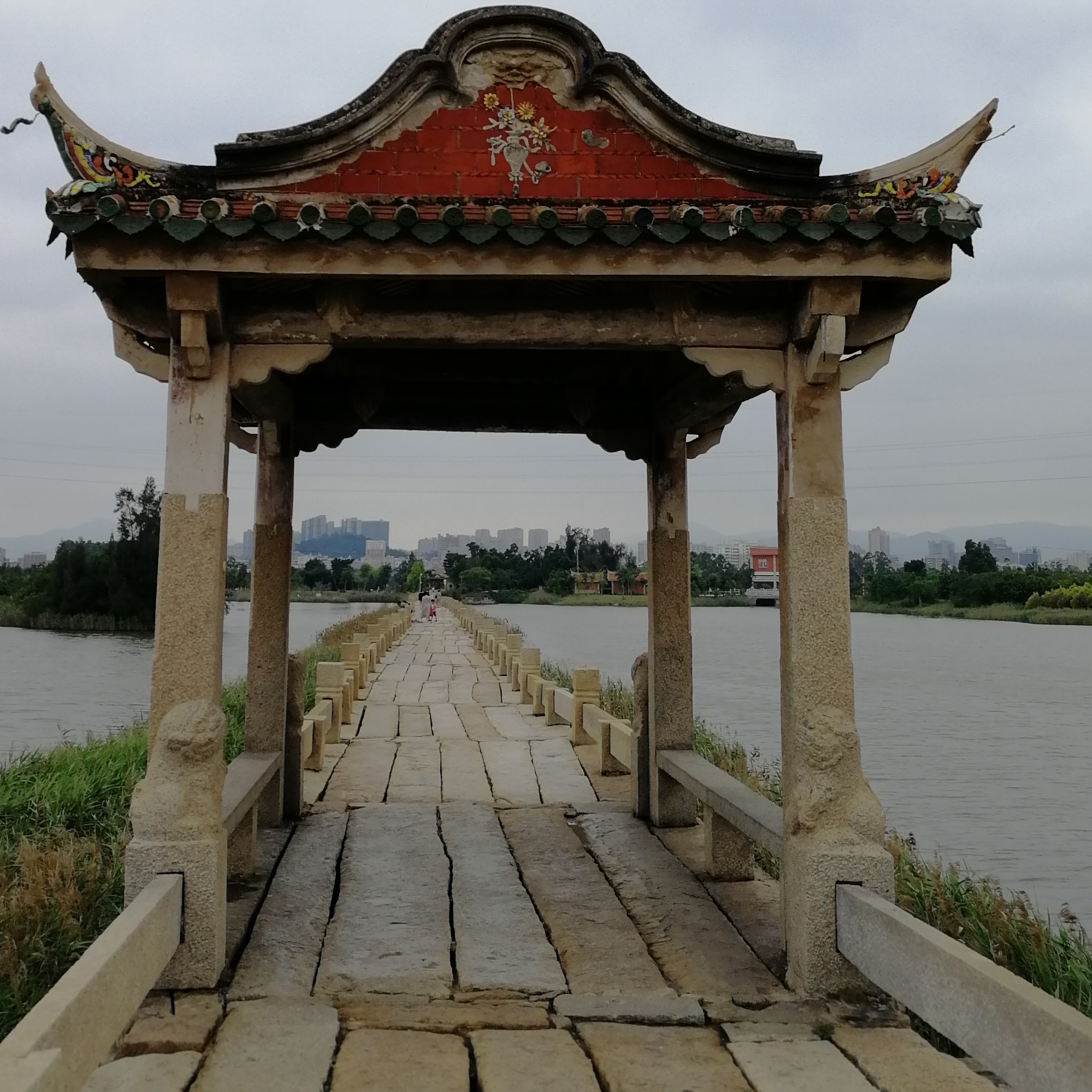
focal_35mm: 42
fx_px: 1499
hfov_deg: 40.0
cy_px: 290
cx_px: 491
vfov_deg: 39.1
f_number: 4
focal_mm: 3.95
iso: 50
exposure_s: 1/1052
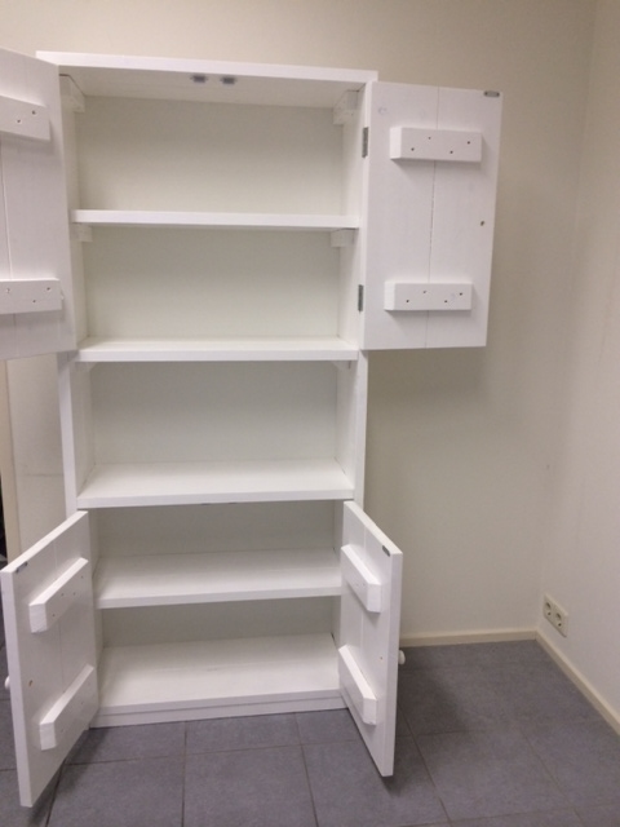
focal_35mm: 30
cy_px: 414
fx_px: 716
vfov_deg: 60.0
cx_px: 310
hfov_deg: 46.8
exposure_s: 1/33
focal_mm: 4.12
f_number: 2.2
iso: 64
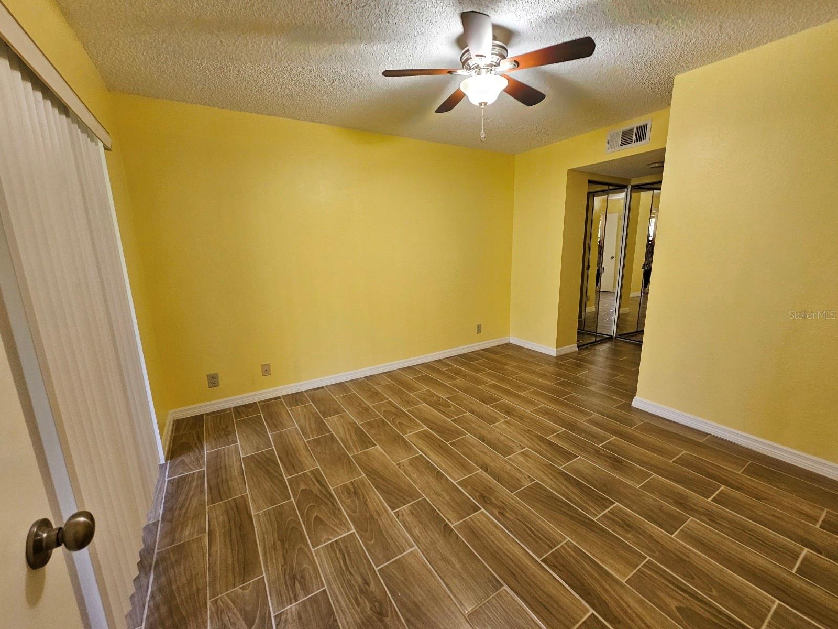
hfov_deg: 106.2
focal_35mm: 13
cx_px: 419
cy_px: 314
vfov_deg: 89.9
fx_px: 315
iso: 200
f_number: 2.2
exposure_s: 1/60.2
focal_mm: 2.2
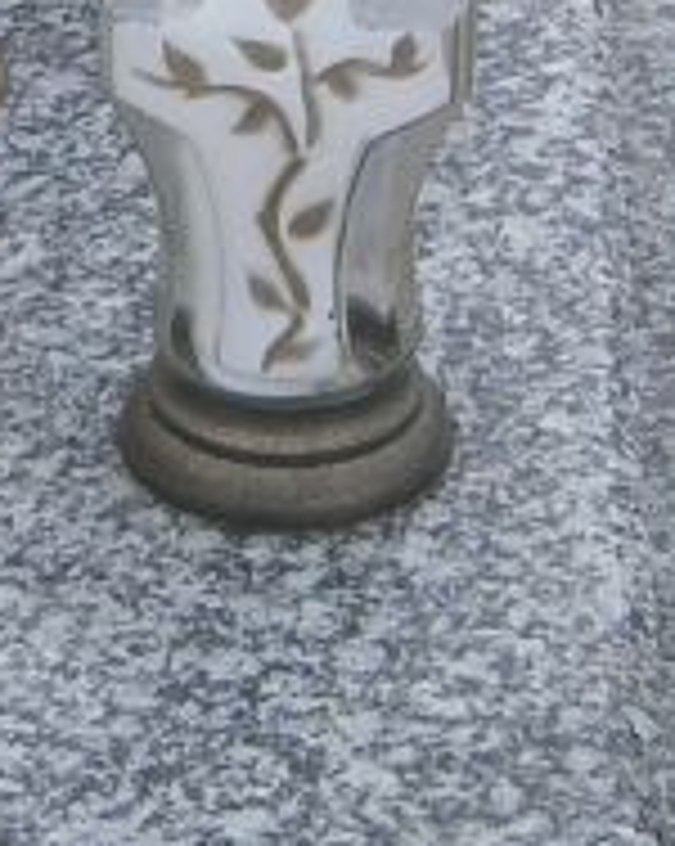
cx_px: -351
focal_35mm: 220
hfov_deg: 6.9
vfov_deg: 8.8
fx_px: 5503
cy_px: 79
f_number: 2.9
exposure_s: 1/250
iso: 80
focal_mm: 5.5
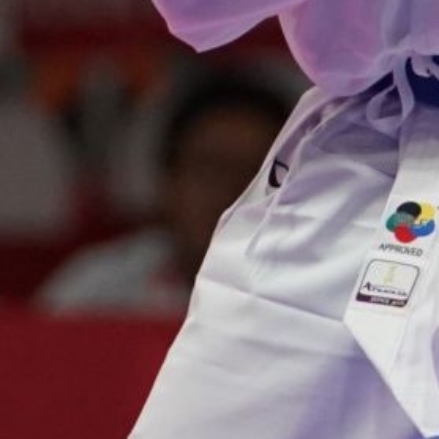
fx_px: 25611
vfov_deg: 1.0
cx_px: 802
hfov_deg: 1.0
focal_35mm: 1785
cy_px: -347
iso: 2500
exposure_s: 1/1000
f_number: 4
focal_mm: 216
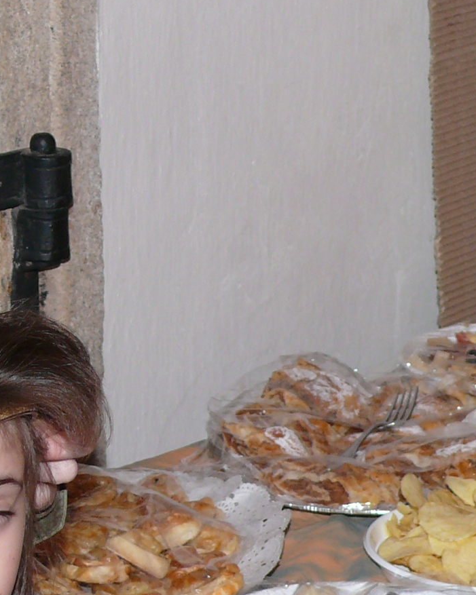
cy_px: 415
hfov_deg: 8.1
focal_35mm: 187
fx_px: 3295
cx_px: 680
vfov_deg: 10.3
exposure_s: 1/30
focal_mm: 12.1
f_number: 3.2
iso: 100
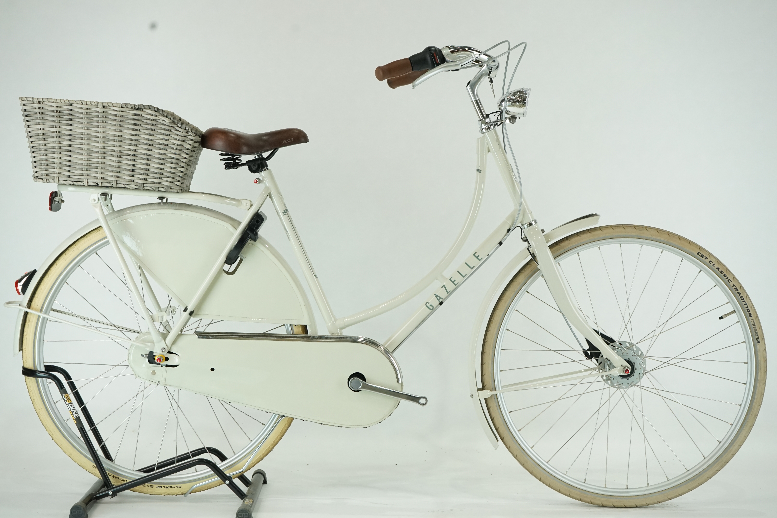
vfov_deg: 21.2
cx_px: 388
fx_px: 1381
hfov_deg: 31.4
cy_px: 259
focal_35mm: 64
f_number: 8
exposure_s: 1/200
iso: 2000
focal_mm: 64
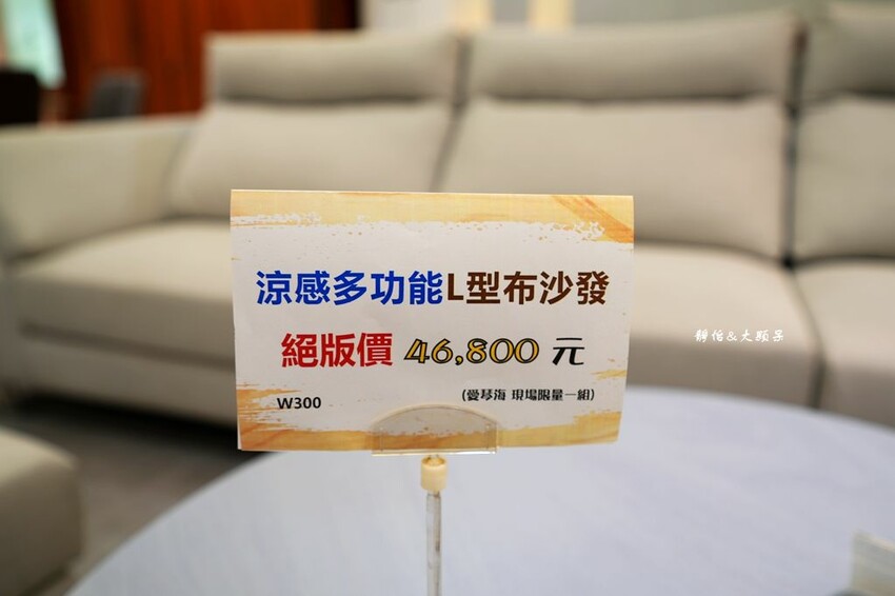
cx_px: 448
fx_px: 646
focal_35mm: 26
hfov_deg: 69.4
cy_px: 298
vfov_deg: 49.5
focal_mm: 26
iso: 160
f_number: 3.2
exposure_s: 1/40
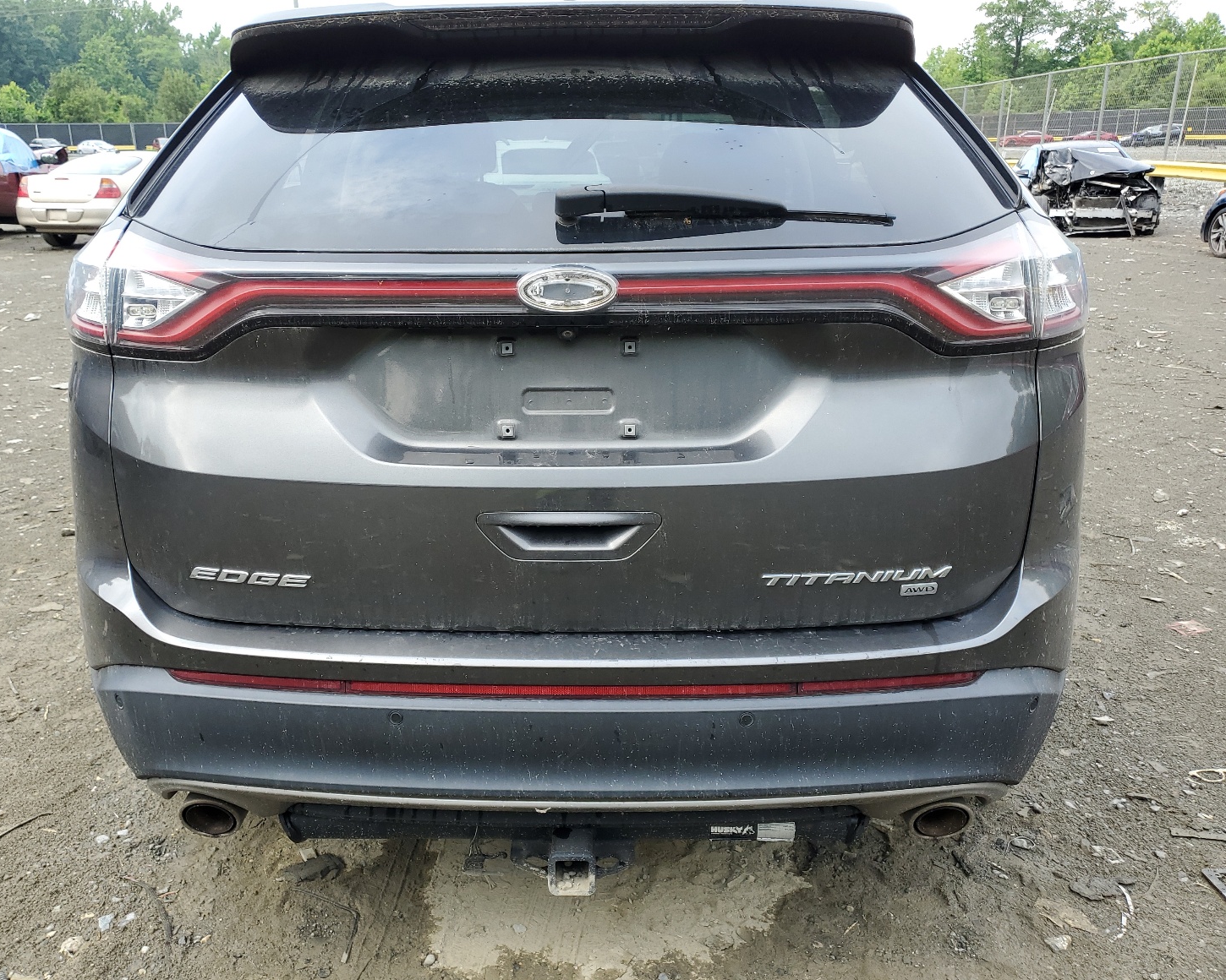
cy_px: 480
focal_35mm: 28
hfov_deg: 62.1
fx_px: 1016
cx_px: 550
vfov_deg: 51.5
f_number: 1.5
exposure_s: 1/476
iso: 50
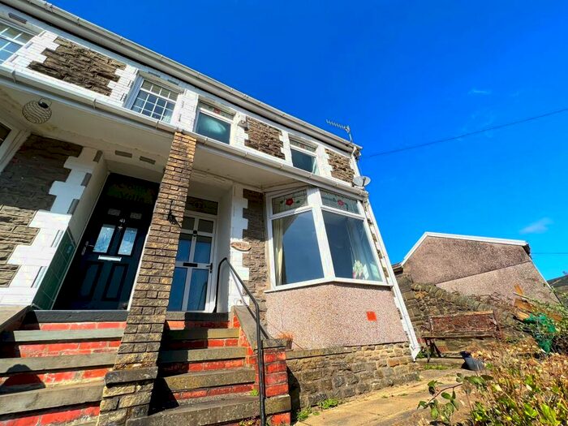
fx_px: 213
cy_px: 213
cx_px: 284
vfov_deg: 89.9
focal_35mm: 13
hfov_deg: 106.2
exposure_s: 1/2137
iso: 32
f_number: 1.8
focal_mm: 1.57
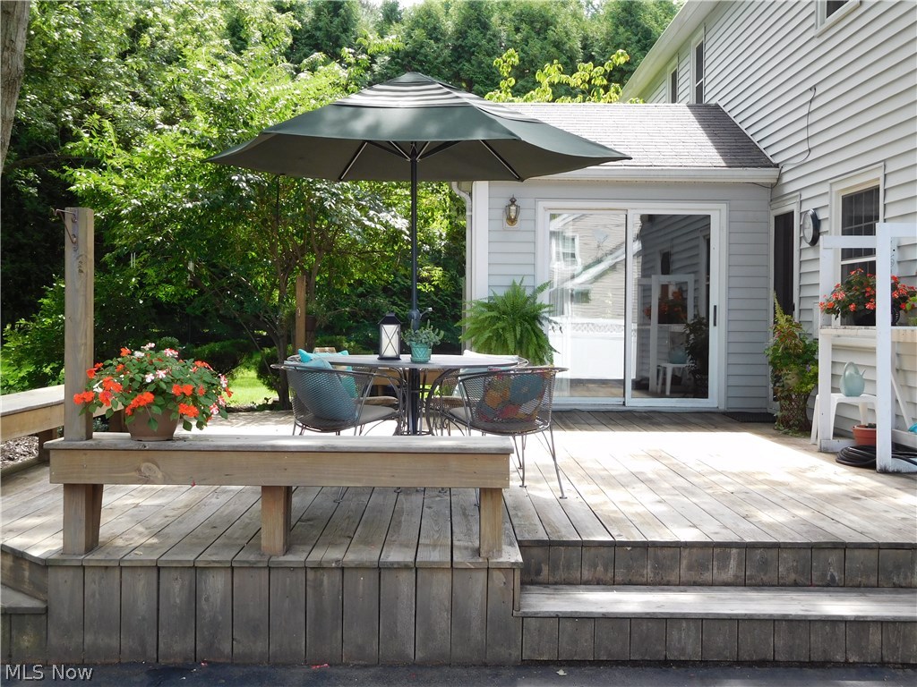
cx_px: 458
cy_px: 344
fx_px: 1060
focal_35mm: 40
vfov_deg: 36.0
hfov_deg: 46.8
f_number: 3.9
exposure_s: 1/160
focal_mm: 7.1
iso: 125
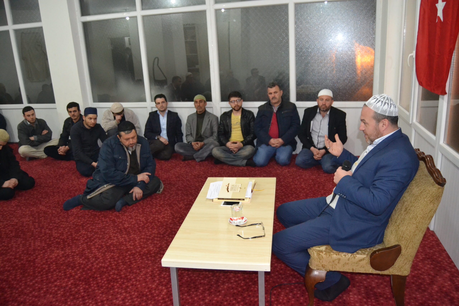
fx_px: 344
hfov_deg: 67.4
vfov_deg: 47.9
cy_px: 153
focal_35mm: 27
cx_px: 230
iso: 2800
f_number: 3.5
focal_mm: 18
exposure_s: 1/60
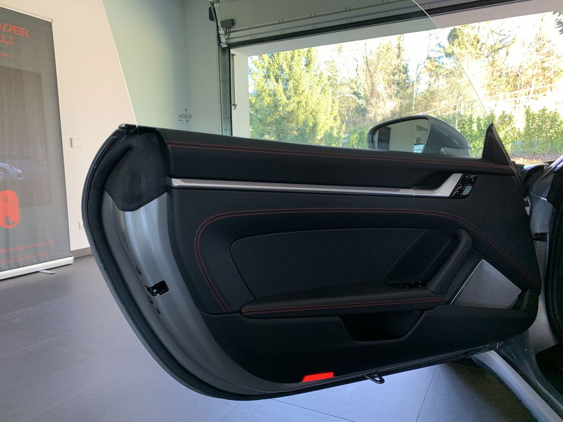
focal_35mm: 26
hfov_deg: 67.3
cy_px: 211
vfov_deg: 53.1
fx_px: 423
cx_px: 282
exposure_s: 1/60
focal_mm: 4.25
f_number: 1.8
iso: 100
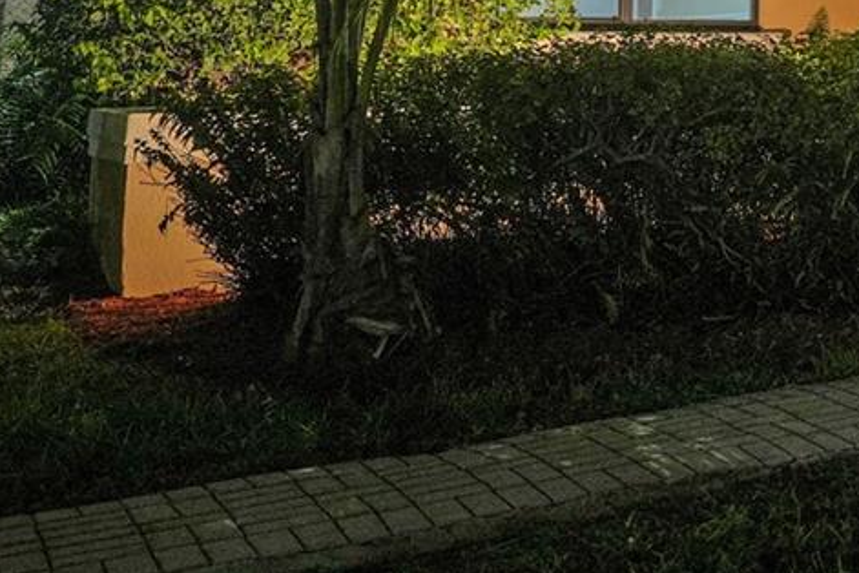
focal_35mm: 68
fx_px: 1622
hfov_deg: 23.6
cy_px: -97
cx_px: 1295
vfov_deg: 19.0
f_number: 3.2
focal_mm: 20
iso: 1000
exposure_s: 1/10
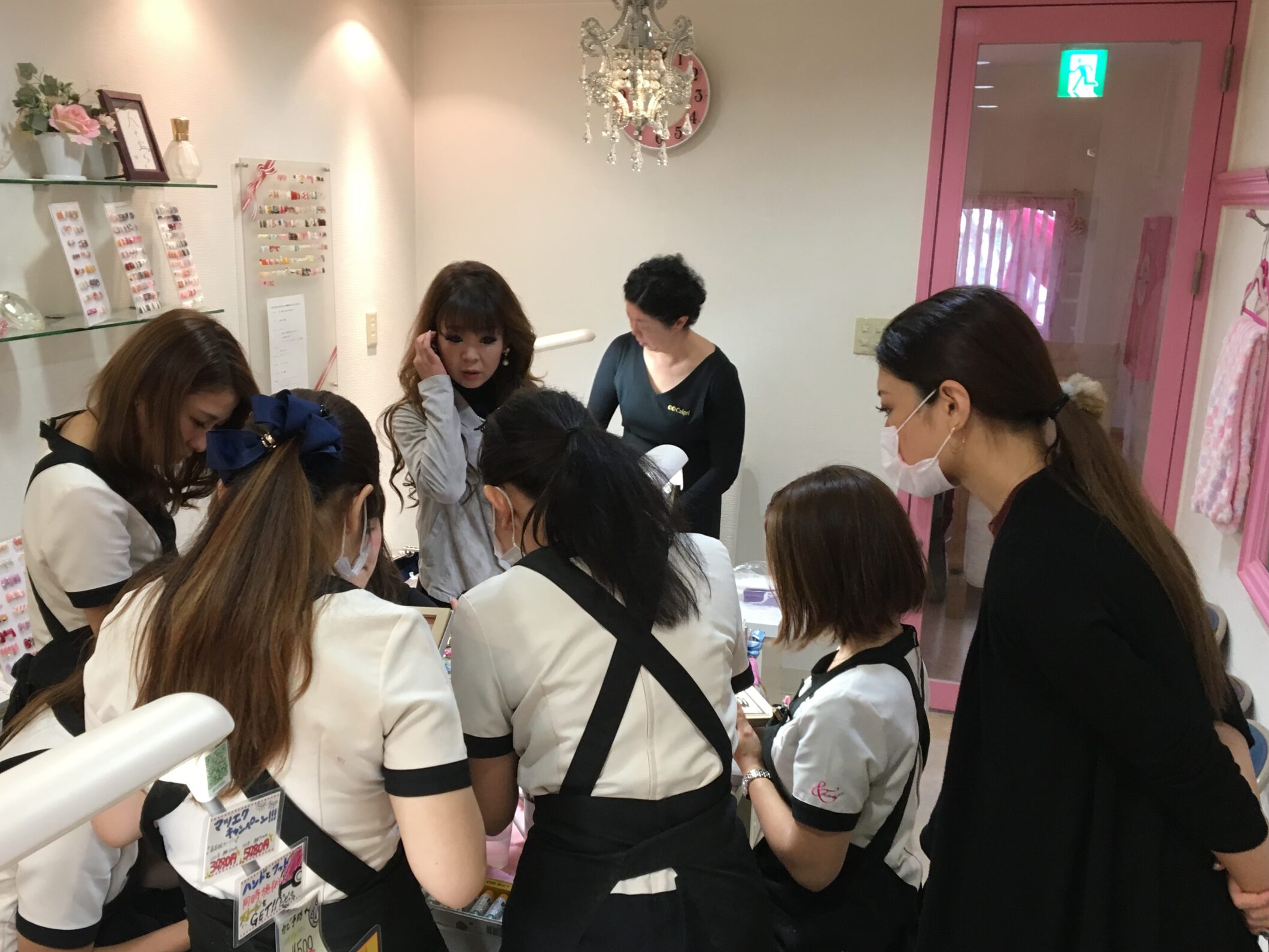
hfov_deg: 52.6
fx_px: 1283
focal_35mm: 35
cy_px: 552
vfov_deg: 40.6
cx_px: 589
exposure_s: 1/30
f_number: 2.2
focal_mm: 4.15
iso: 80
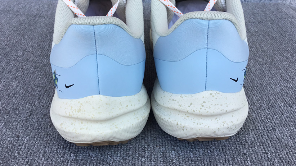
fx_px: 290
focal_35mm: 37
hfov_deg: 54.0
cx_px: 151
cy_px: 63
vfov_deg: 31.8
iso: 25
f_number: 2.4
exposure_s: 1/173
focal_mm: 3.3
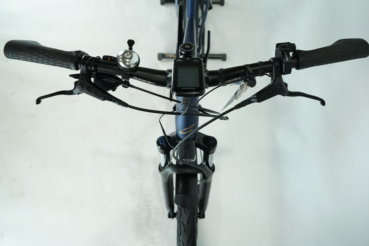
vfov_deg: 45.0
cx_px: 187
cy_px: 126
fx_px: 297
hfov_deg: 63.7
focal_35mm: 29
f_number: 5.6
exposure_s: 1/200
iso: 1600
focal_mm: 28
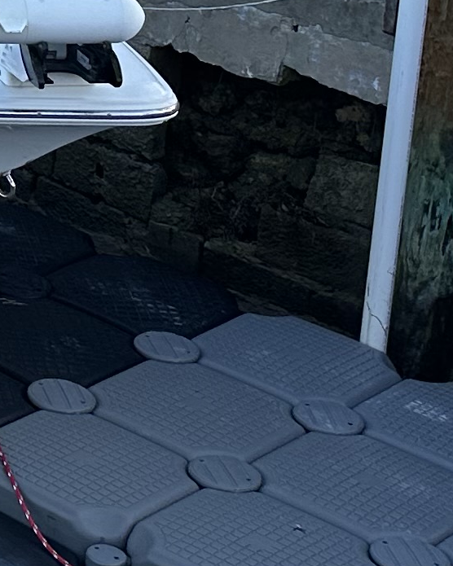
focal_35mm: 136
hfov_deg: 10.1
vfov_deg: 13.3
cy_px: -290
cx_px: -584
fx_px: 2279
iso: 80
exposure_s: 1/1845
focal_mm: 6.86
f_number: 1.78
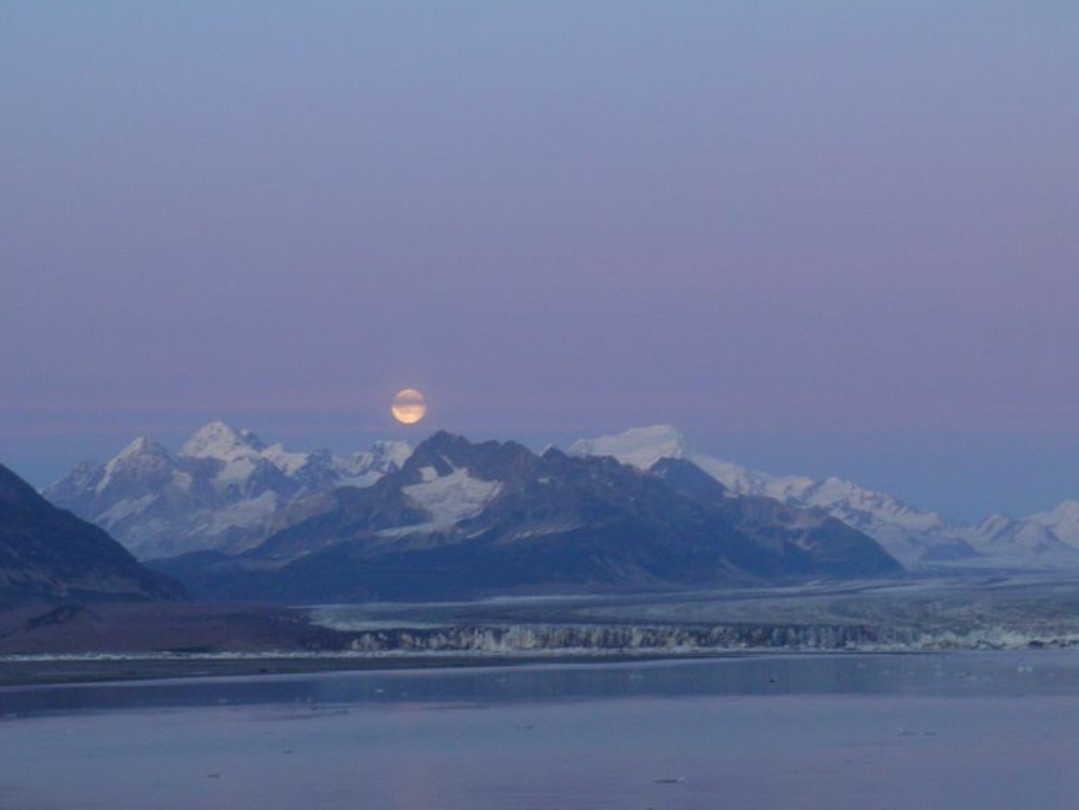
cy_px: 463
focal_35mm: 133
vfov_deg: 11.1
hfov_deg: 14.8
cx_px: 575
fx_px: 4146
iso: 194
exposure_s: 1/24.6
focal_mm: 24
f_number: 6.5
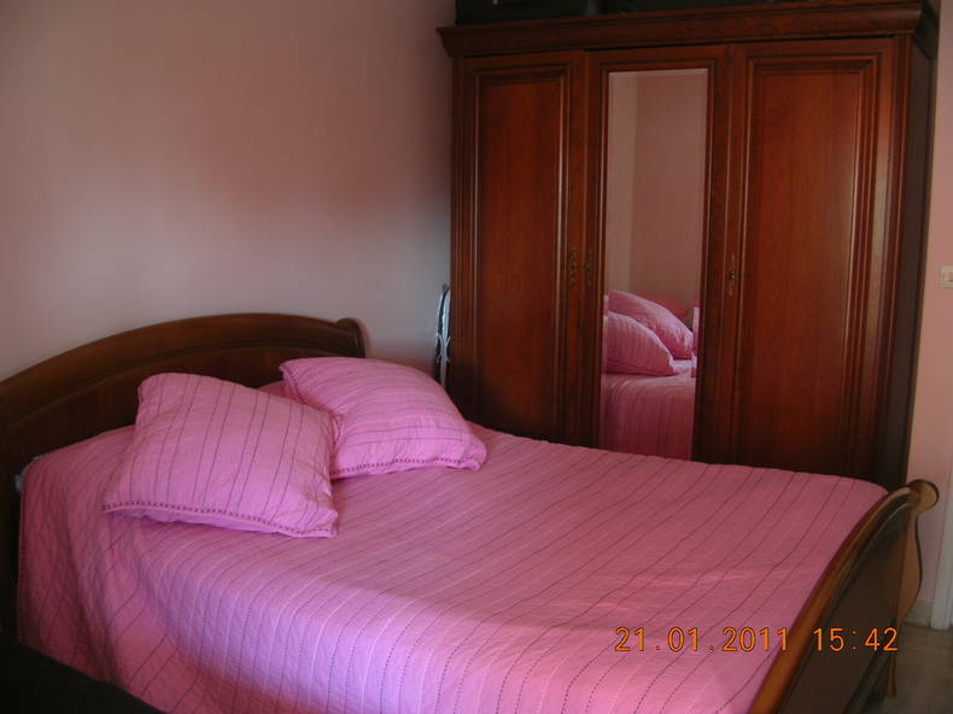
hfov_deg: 52.6
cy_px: 357
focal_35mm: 35
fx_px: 963
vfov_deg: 40.7
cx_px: 476
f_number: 2.8
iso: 50
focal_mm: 5.8
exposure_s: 1/13.6
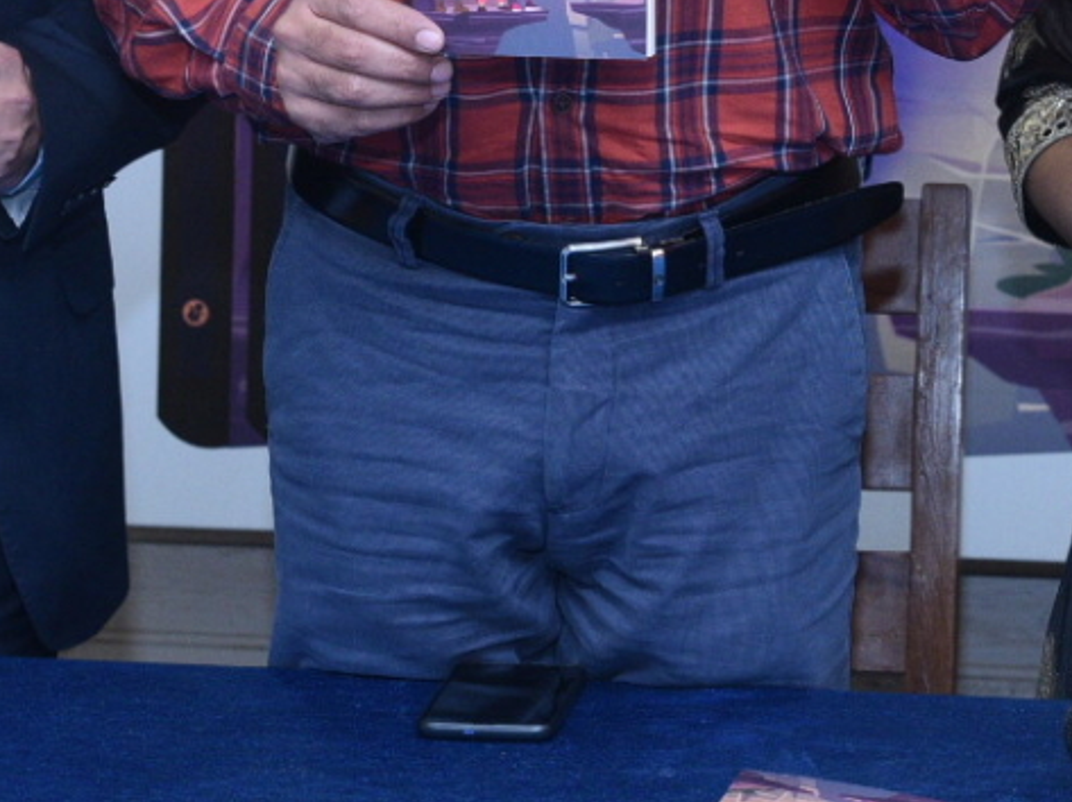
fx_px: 4642
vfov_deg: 9.7
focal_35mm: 150
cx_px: 934
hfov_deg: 13.1
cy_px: -152
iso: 800
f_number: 6.3
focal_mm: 48
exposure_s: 1/125
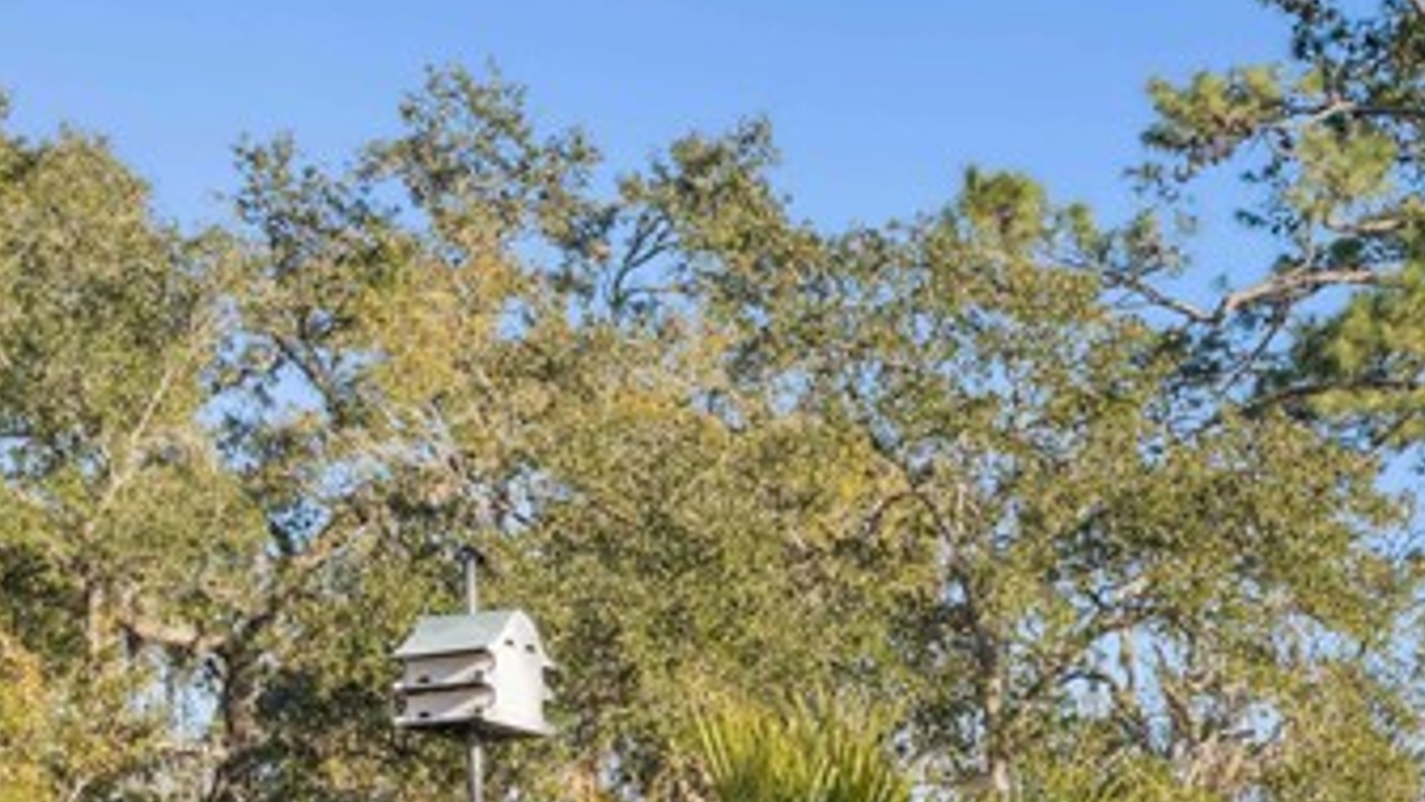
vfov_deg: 13.2
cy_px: 1071
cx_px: 1851
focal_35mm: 88
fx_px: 3325
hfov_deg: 21.8
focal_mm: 26
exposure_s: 1/400
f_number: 8
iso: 250
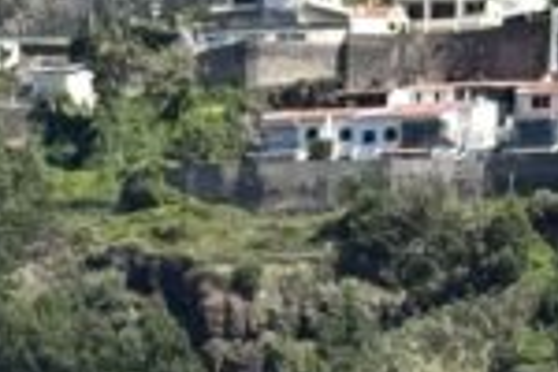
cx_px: 283
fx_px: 5270
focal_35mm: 340
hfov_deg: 6.1
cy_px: 748
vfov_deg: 4.0
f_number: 1.78
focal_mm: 6.86
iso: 64
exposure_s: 1/1289
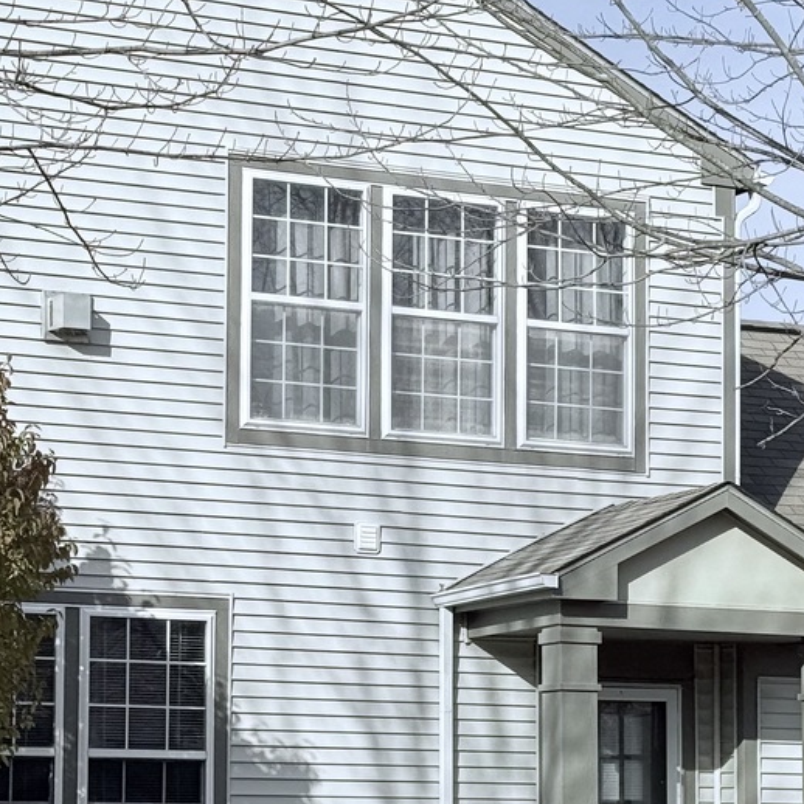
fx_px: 3101
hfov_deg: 14.8
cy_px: 573
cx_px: 421
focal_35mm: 118
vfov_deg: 14.7
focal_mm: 6.76
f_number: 1.78
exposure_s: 1/7874
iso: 64
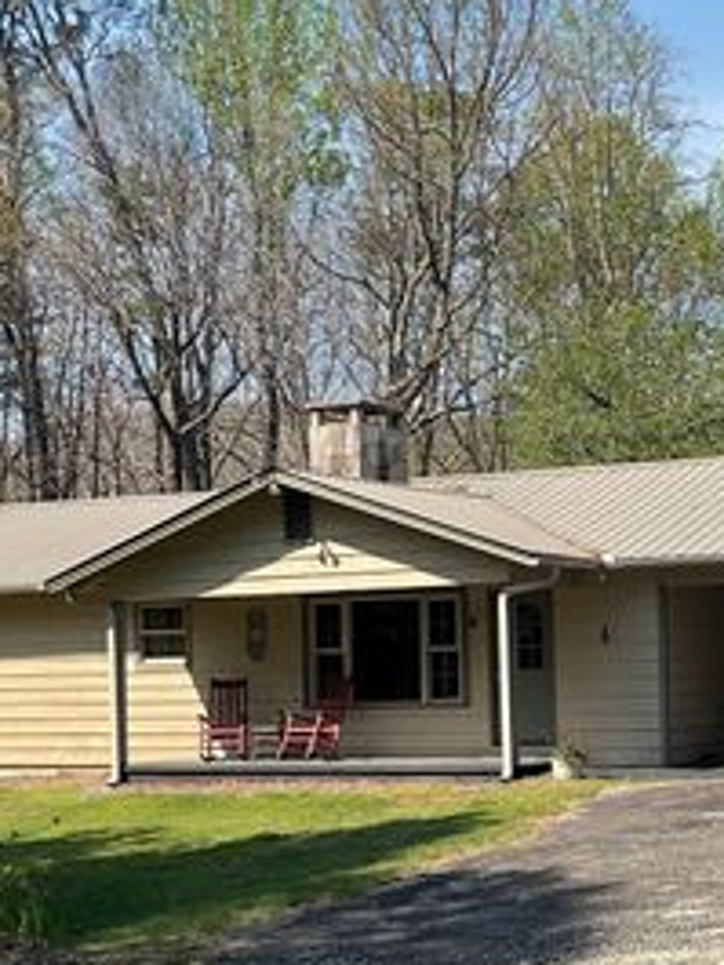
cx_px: 549
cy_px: 654
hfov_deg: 20.0
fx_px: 2034
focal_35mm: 73
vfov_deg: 26.5
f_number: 1.8
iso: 16
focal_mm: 3
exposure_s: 1/1055
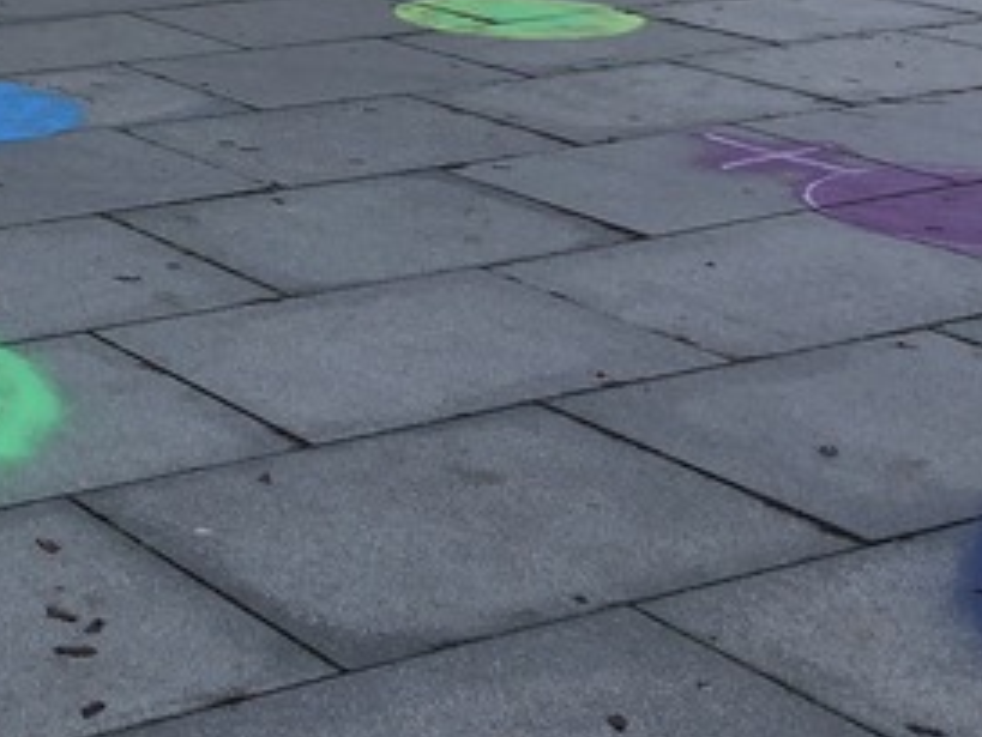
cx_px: -255
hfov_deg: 21.7
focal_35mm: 82
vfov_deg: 16.8
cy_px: -277
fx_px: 2327
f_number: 1.8
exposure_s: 1/685
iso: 20
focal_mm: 3.99
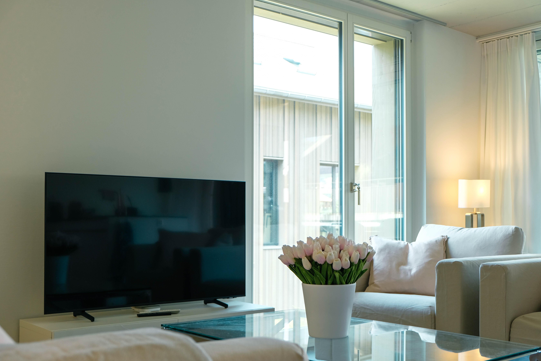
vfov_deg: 31.2
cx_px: 290
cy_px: 192
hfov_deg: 45.4
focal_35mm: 43
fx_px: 646
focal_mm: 25.4
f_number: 3.2
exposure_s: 1/70
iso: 200
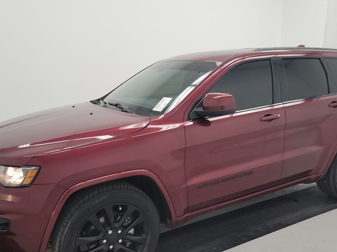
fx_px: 331
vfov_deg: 41.7
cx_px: 172
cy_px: 147
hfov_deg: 53.9
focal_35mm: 34
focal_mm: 6.7
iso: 218
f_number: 1.8
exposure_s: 1/60
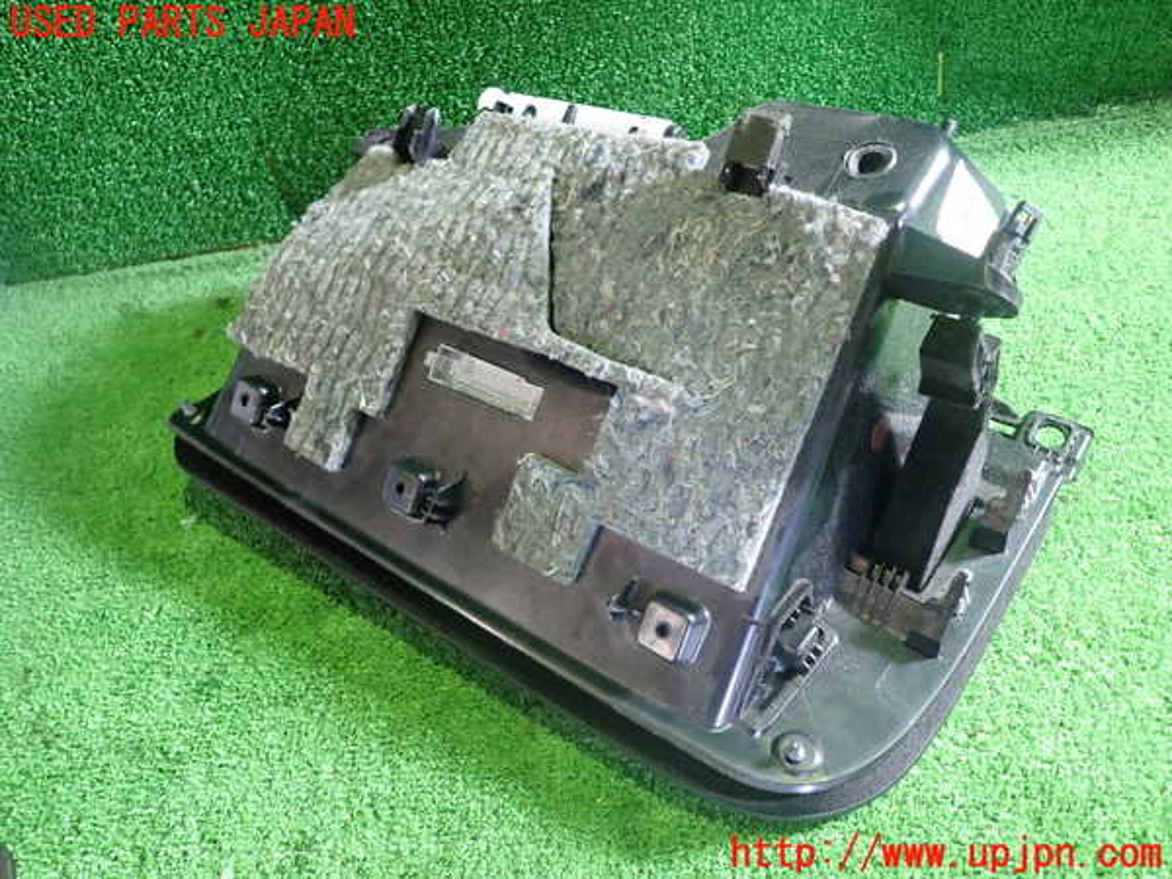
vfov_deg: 54.9
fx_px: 846
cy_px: 440
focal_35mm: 25
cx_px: 586
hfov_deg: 69.4
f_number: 2
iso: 400
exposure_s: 1/30
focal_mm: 4.5
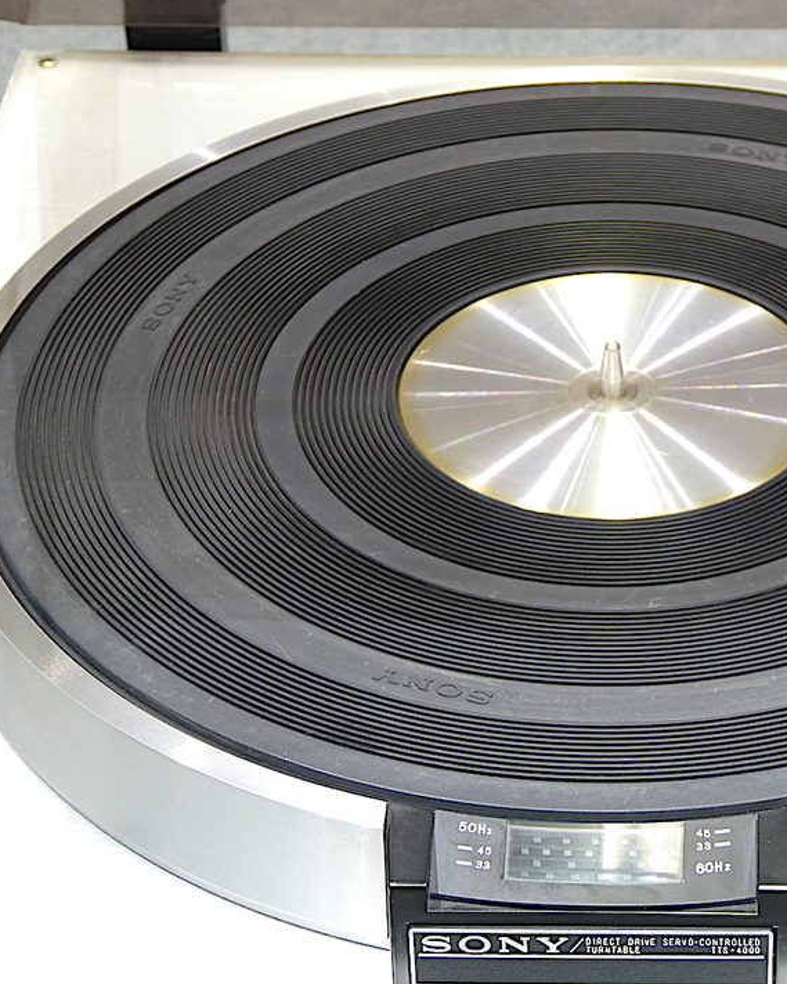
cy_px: 489
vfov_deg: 18.5
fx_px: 3030
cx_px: 613
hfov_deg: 14.7
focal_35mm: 104
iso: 200
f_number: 4.7
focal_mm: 14.1
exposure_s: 1/2.5
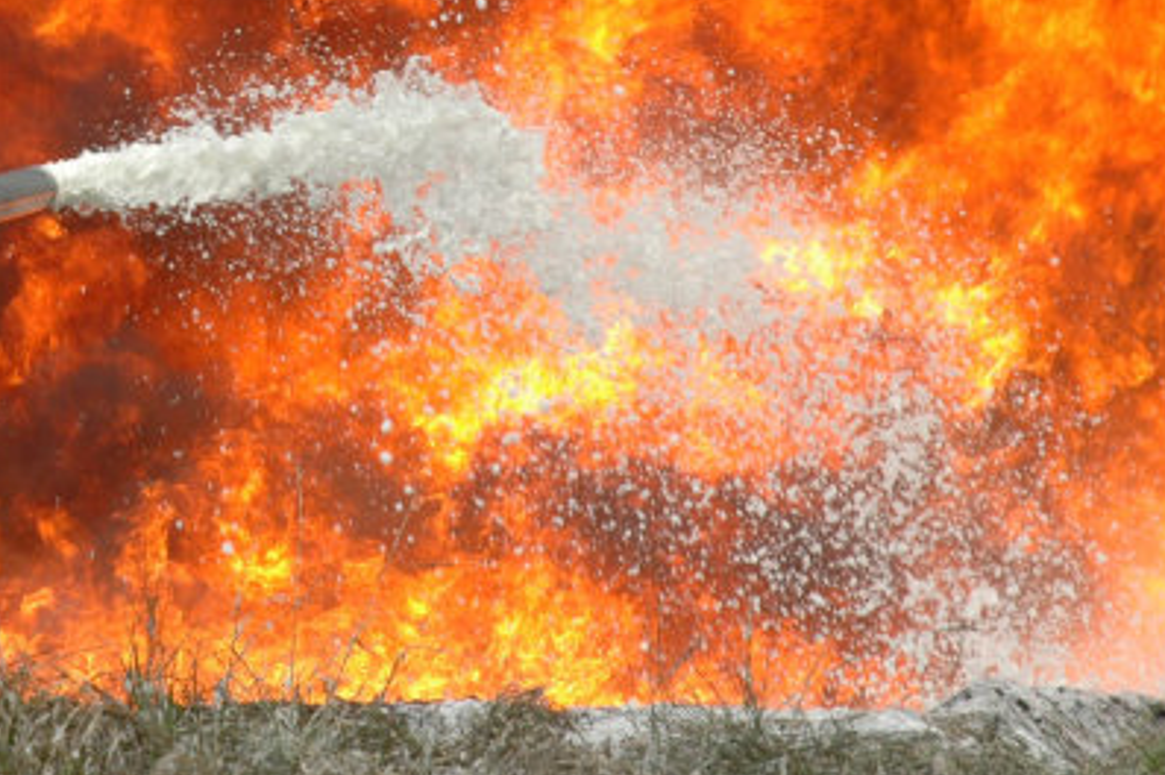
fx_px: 5368
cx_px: 172
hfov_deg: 12.3
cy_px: 4
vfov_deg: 8.2
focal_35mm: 166
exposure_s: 1/320
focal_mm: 55
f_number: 9
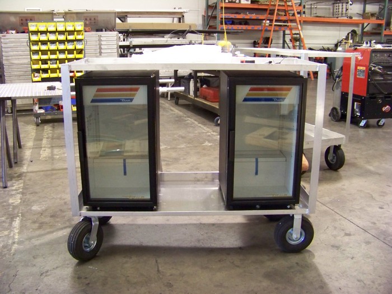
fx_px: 408
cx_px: 196
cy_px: 147
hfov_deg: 51.4
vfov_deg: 39.7
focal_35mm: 36
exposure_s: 1/25
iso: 400
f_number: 2.8
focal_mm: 5.85
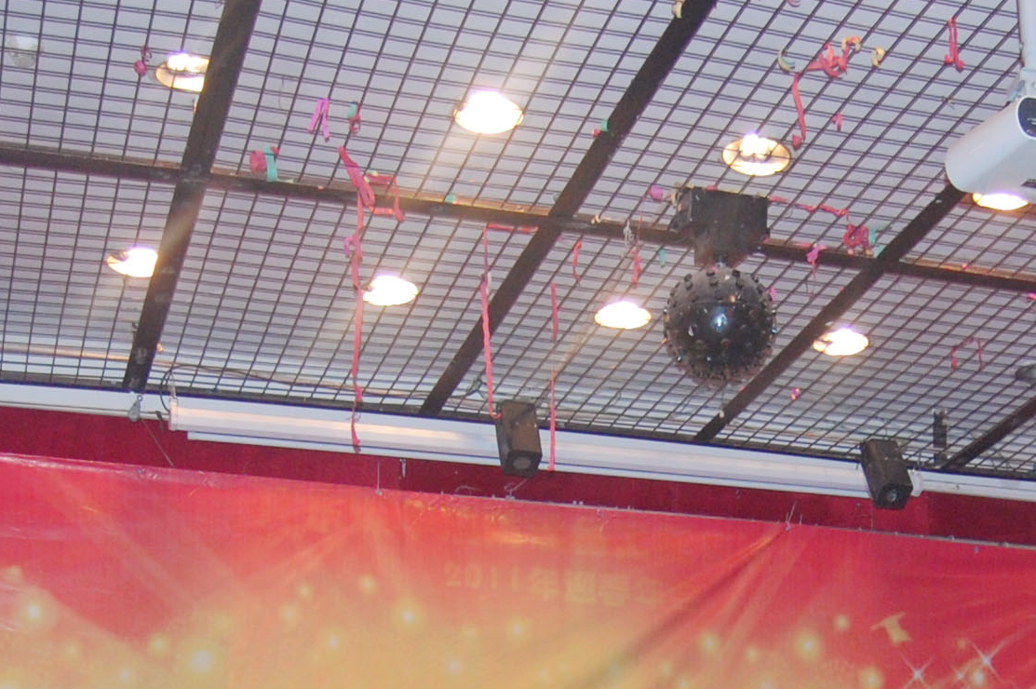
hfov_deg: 27.6
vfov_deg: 17.4
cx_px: 676
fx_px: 2099
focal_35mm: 73
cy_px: 914
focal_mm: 18
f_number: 4
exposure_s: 1/60
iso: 800
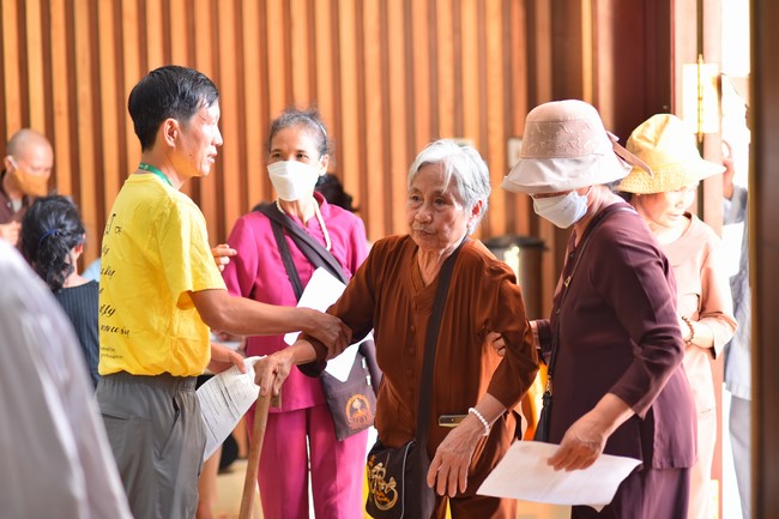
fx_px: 1839
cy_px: 260
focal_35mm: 85
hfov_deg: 23.9
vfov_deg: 16.1
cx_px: 390
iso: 400
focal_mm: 85
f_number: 2.5
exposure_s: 1/100
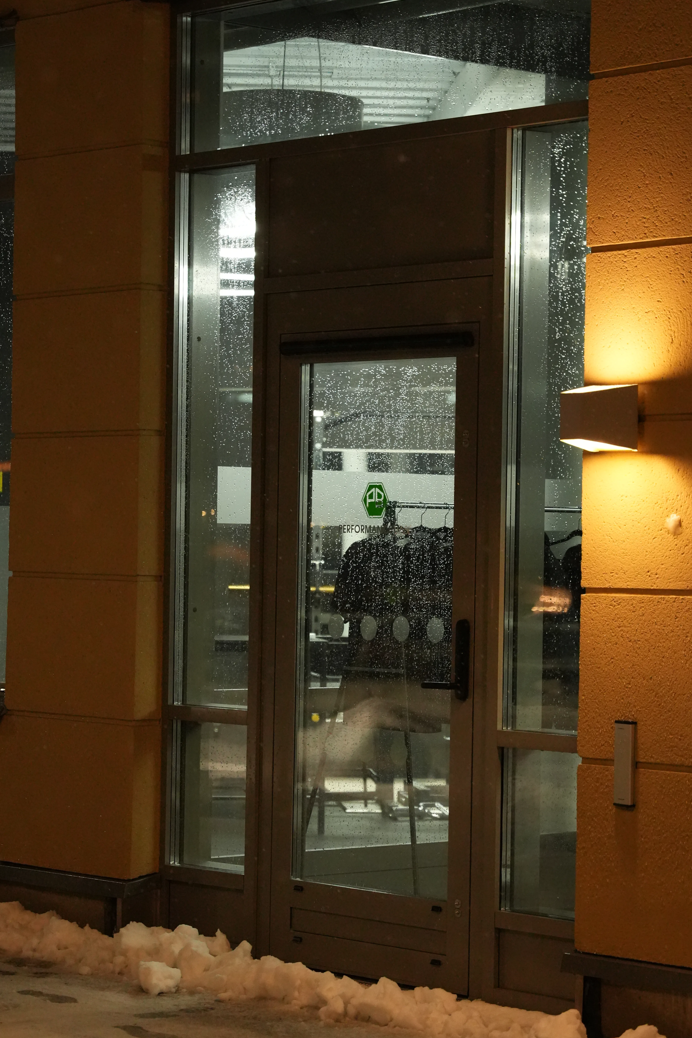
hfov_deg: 12.7
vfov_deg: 18.9
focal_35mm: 108
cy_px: 524
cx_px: 353
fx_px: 3114
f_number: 2.8
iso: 4000
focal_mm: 70
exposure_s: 1/250
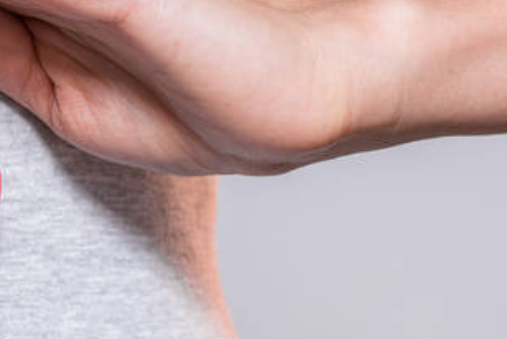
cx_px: -267
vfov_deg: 4.9
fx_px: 3975
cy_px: 345
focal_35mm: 282
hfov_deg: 7.2
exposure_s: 1/125
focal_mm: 85
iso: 100
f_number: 5.6
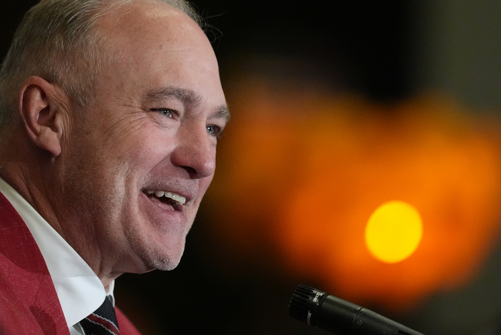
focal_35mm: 600
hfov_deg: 3.4
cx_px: 250
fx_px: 8358
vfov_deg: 2.3
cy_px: 168
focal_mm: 400
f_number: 2.8
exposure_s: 1/800
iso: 6400
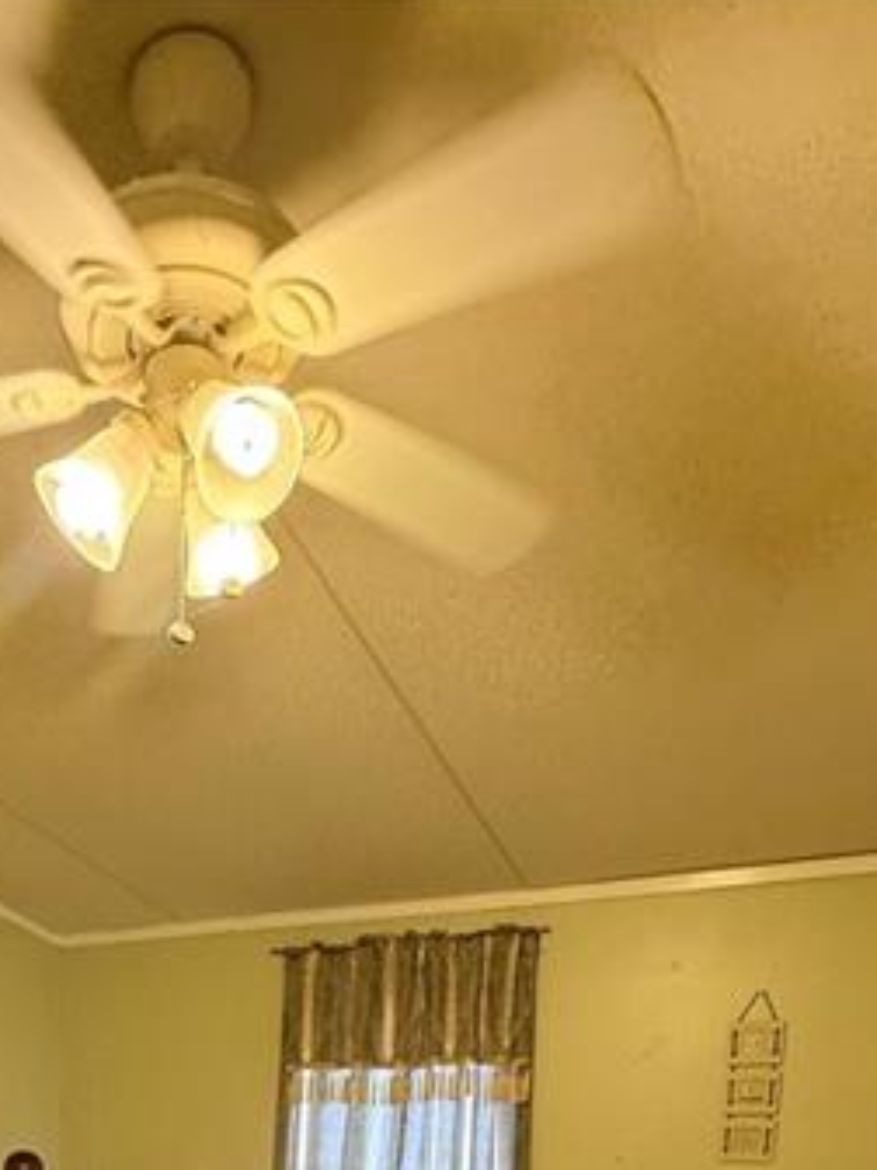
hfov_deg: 42.5
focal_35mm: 32
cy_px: 1323
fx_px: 1081
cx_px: 198
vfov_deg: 42.7
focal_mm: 2.22
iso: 500
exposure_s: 1/60
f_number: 2.2
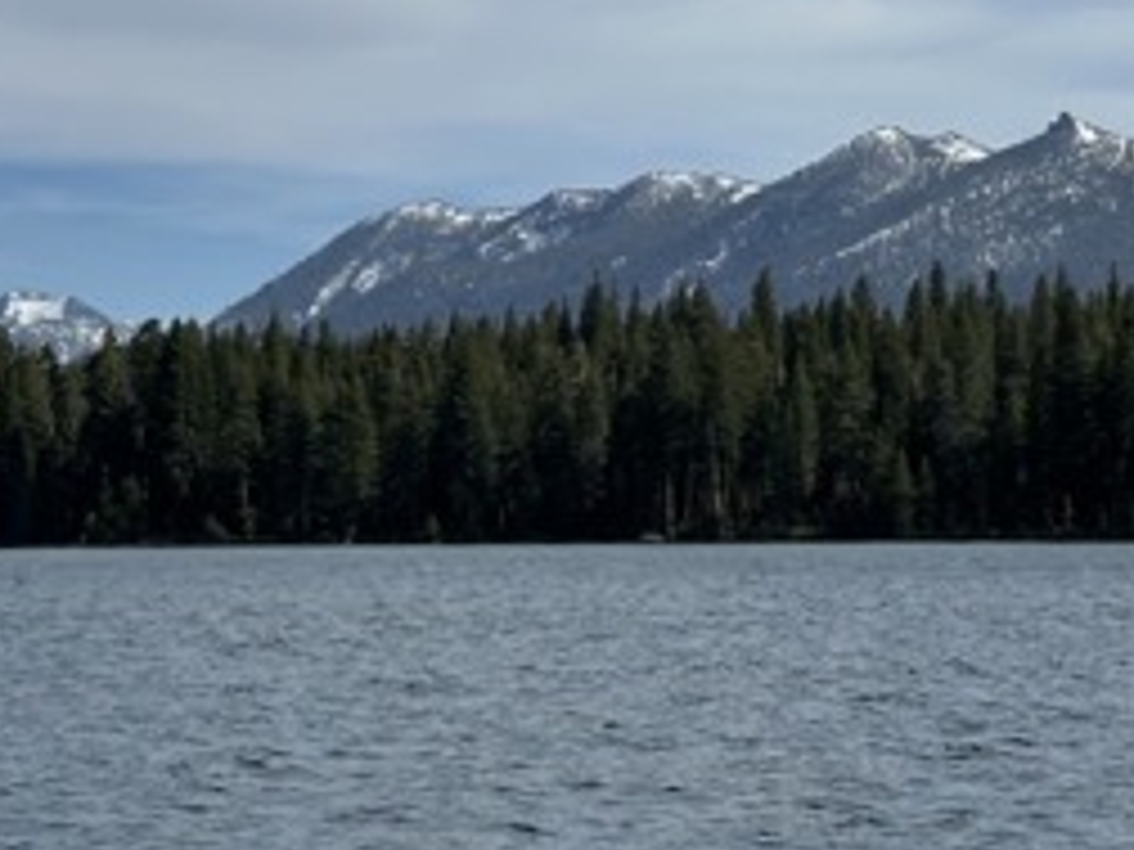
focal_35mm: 122
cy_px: -31
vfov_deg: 12.0
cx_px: 616
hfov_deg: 16.1
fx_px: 3997
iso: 64
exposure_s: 1/8929
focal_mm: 6.86
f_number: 1.78
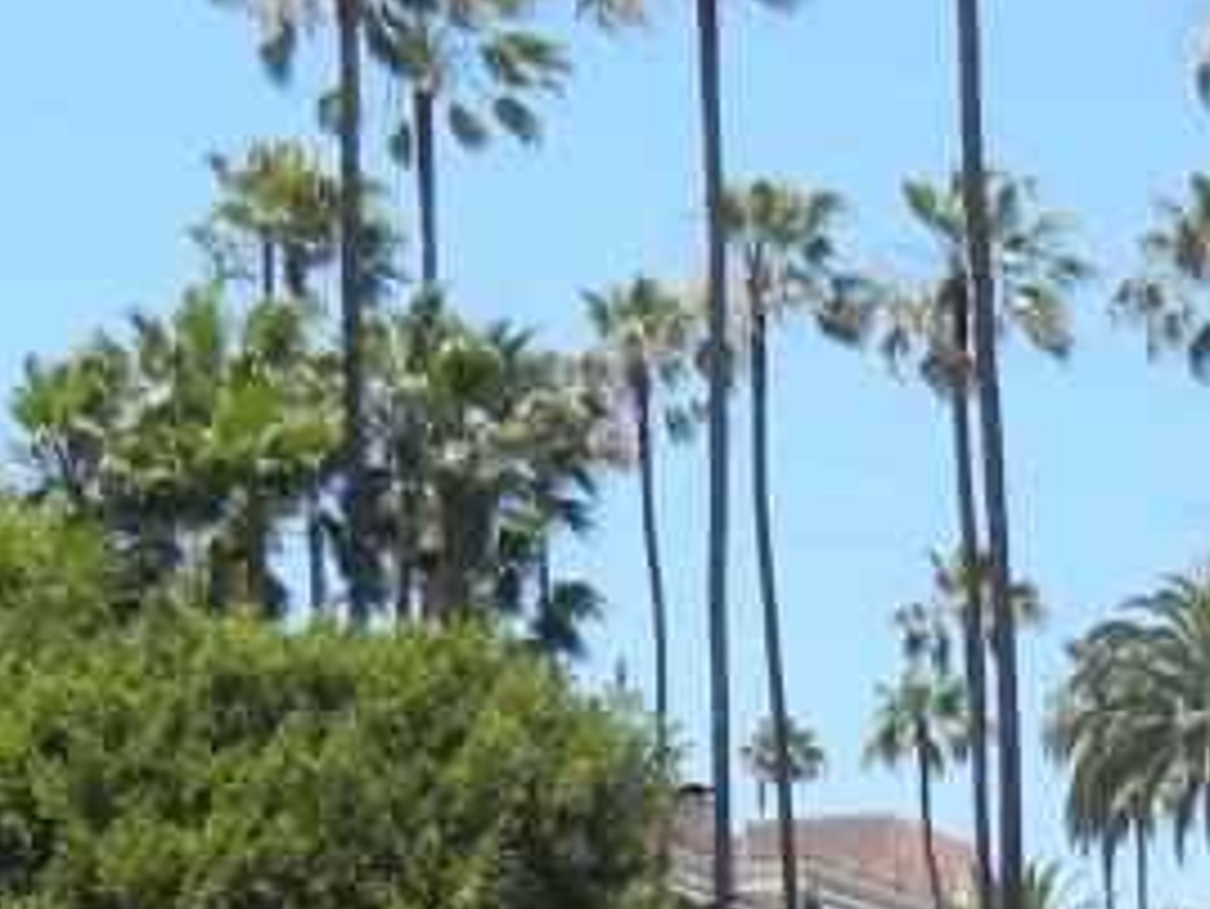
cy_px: 1143
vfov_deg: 12.6
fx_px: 3987
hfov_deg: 17.2
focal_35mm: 114
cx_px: 787
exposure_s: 1/248
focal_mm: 5.4
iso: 160
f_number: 7
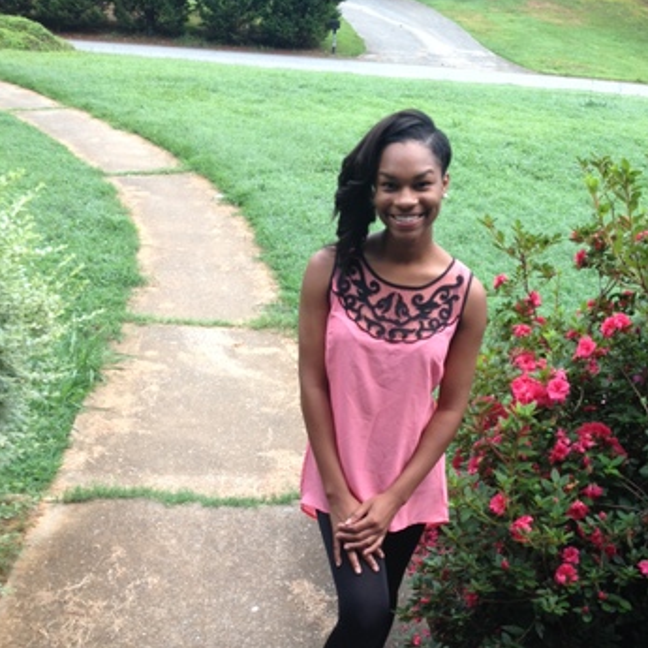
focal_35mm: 43
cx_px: 329
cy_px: 408
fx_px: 911
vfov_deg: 38.9
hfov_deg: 39.2
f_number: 2.4
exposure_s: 1/30
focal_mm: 4.28
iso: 50
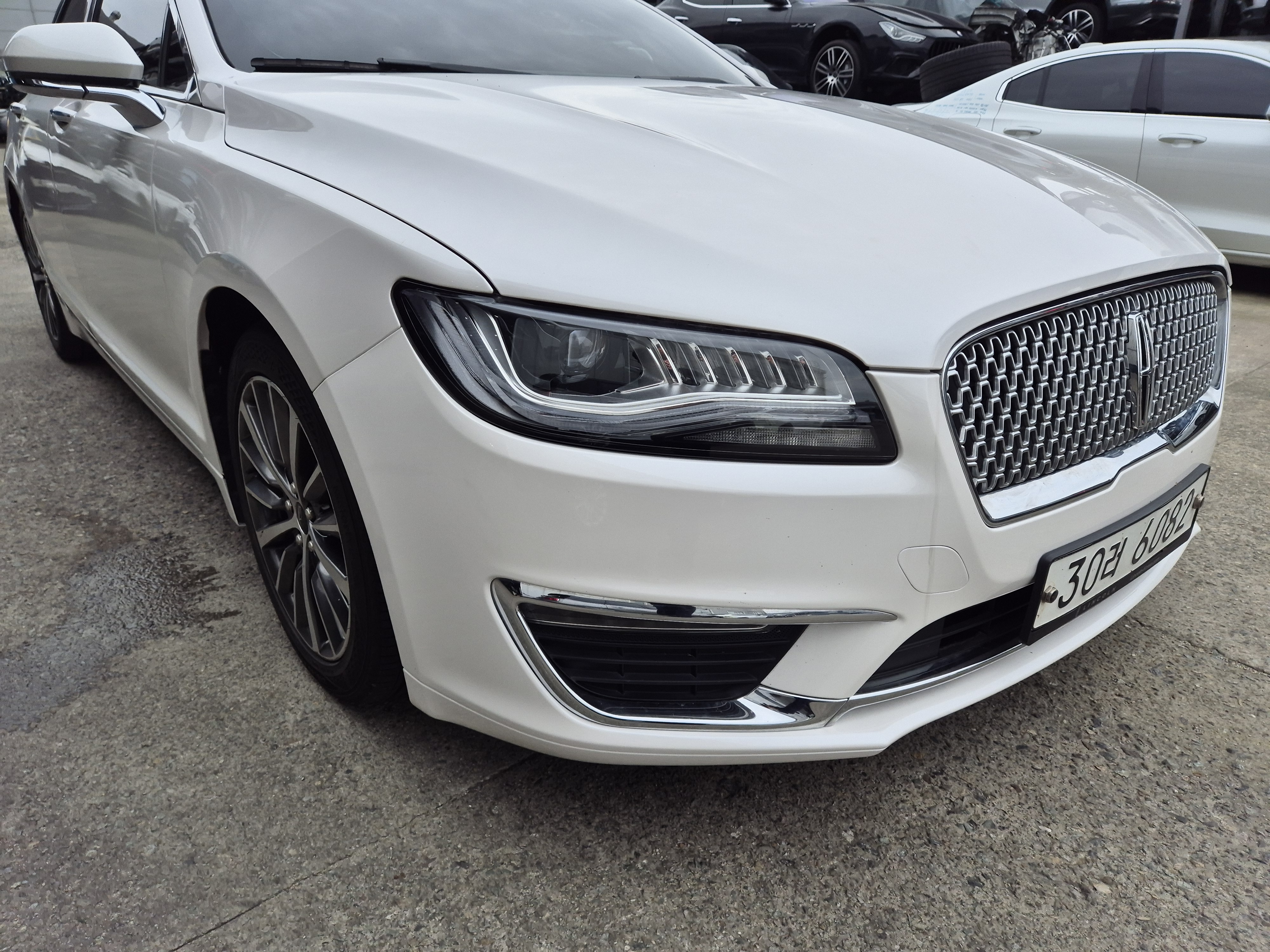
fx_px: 844
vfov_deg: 58.9
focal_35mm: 23
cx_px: 635
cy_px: 476
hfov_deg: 73.9
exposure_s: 1/1188
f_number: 1.8
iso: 25
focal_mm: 5.4
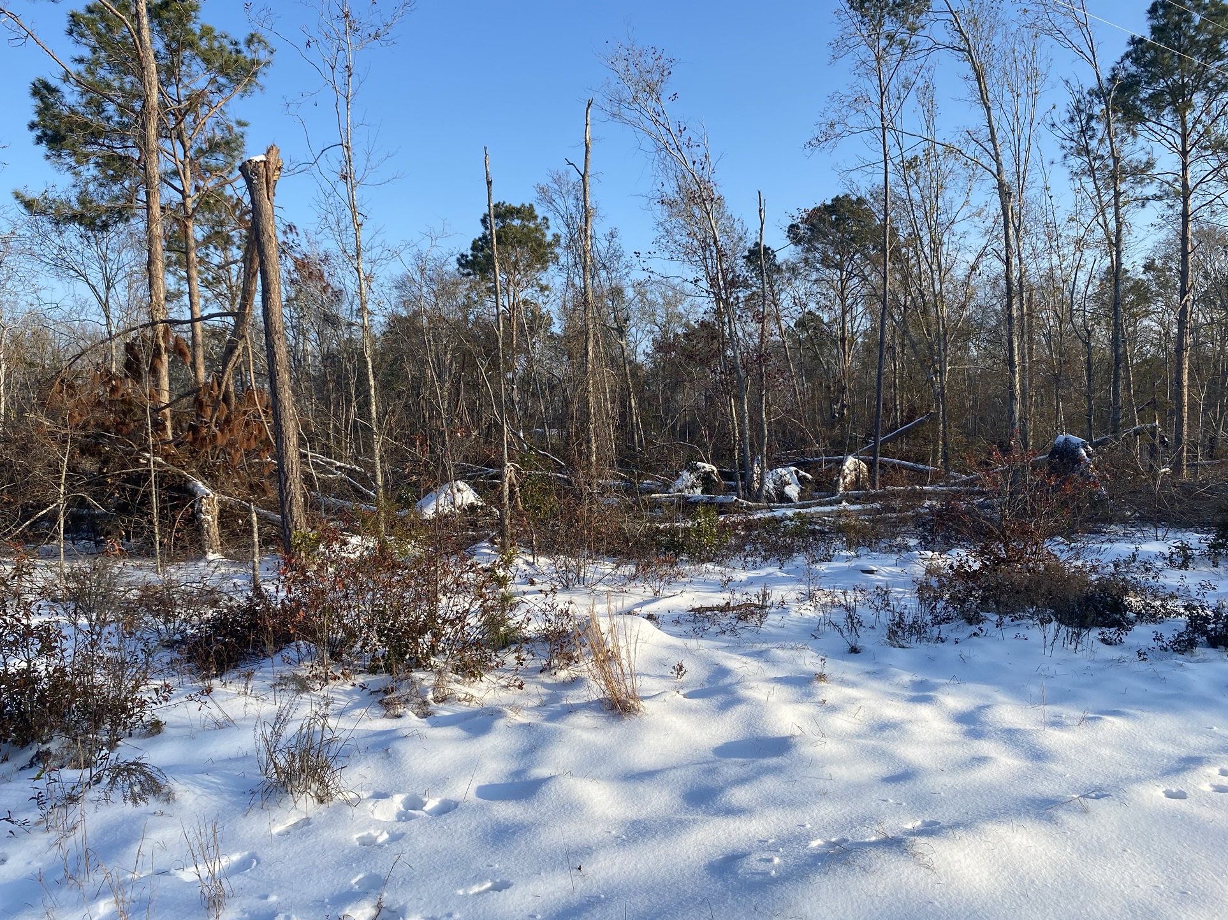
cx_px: 608
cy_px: 465
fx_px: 958
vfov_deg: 51.3
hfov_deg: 65.3
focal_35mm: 27
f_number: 1.8
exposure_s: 1/2141
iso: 32
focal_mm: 4.25
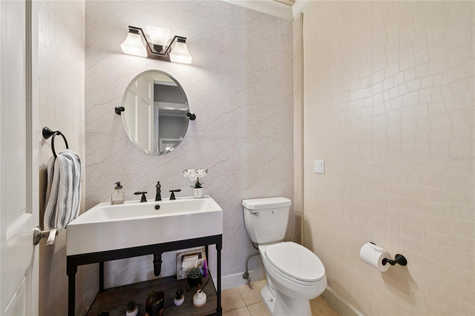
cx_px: 238
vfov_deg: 81.2
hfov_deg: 104.3
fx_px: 185
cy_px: 158
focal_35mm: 14
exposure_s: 1/13
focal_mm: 14
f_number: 8
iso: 400
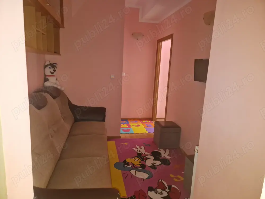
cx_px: 132
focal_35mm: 23
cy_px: 100
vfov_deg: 58.9
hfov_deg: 73.9
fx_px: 176
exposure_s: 1/33
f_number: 1.8
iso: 640
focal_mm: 5.4
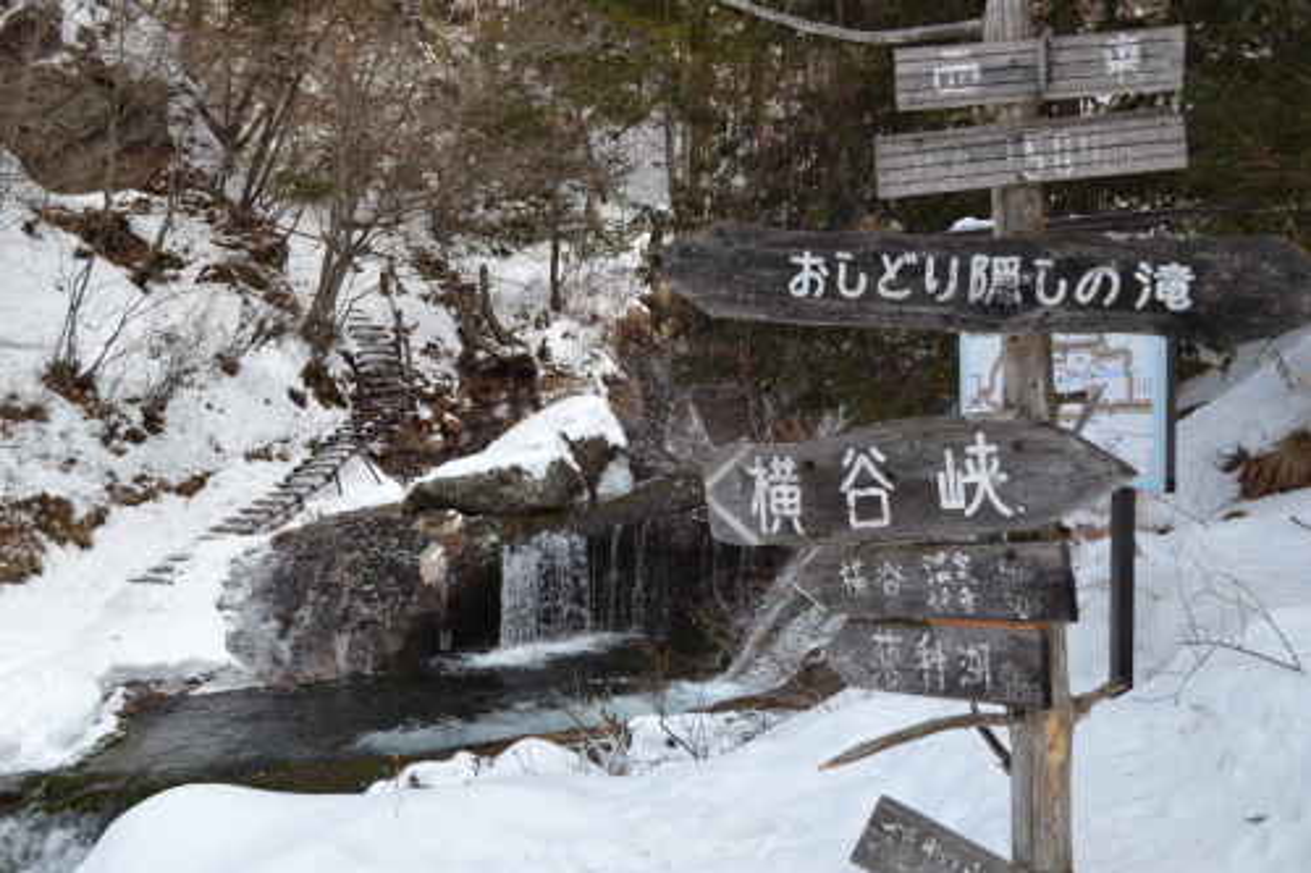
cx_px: 656
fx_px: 1638
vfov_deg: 29.8
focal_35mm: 45
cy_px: 436
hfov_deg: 43.6
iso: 125
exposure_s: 1/125
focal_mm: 30
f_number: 5.6
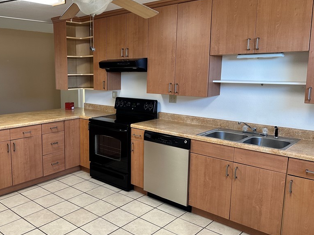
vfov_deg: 44.2
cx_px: 105
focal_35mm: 32
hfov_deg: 55.7
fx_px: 290
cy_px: 115
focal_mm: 6.86
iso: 200
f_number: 1.78
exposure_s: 1/120
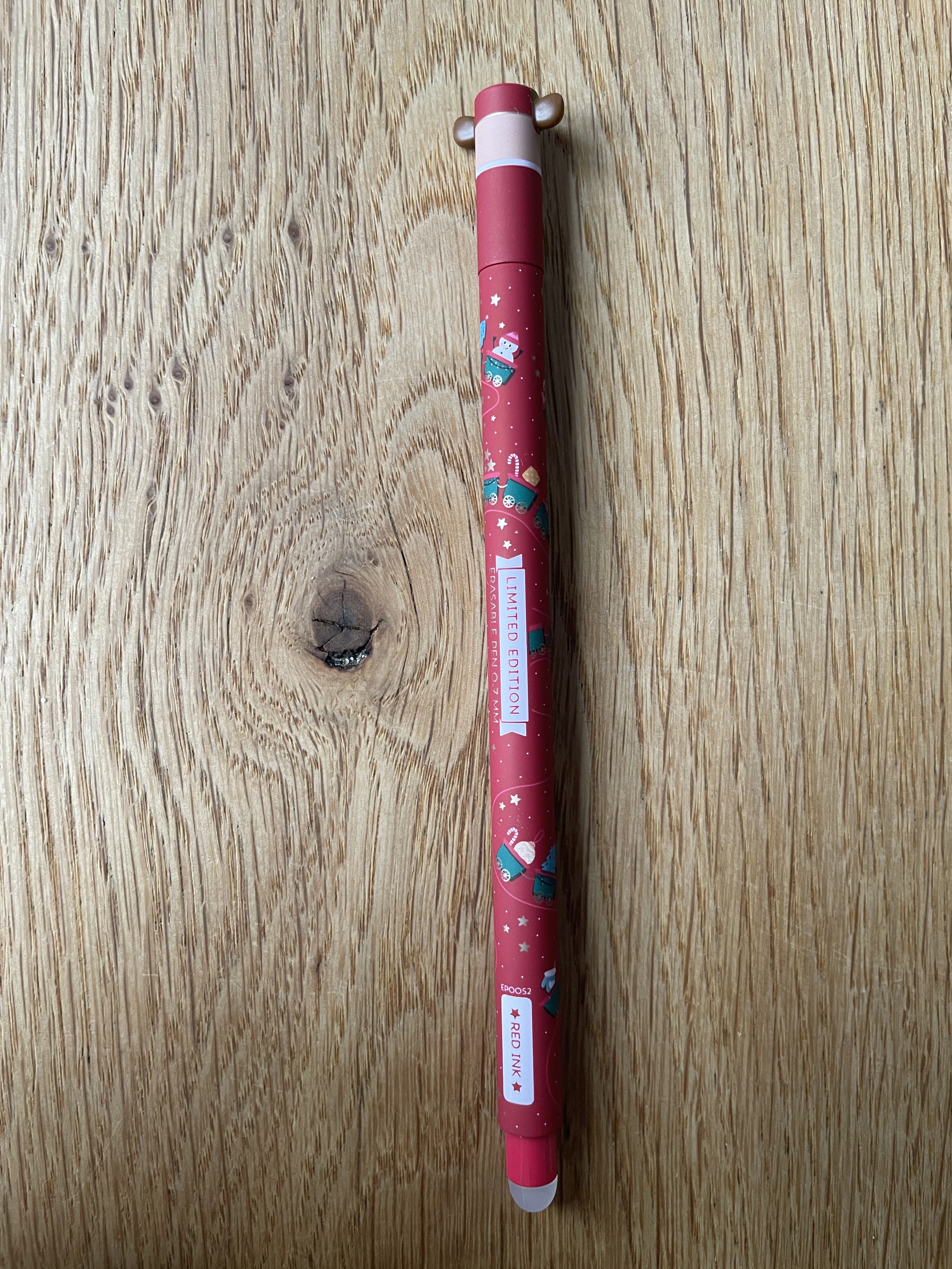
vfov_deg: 67.3
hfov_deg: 53.1
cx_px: 476
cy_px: 634
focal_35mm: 26
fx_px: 953
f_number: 1.6
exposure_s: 1/84
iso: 125
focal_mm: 4.2
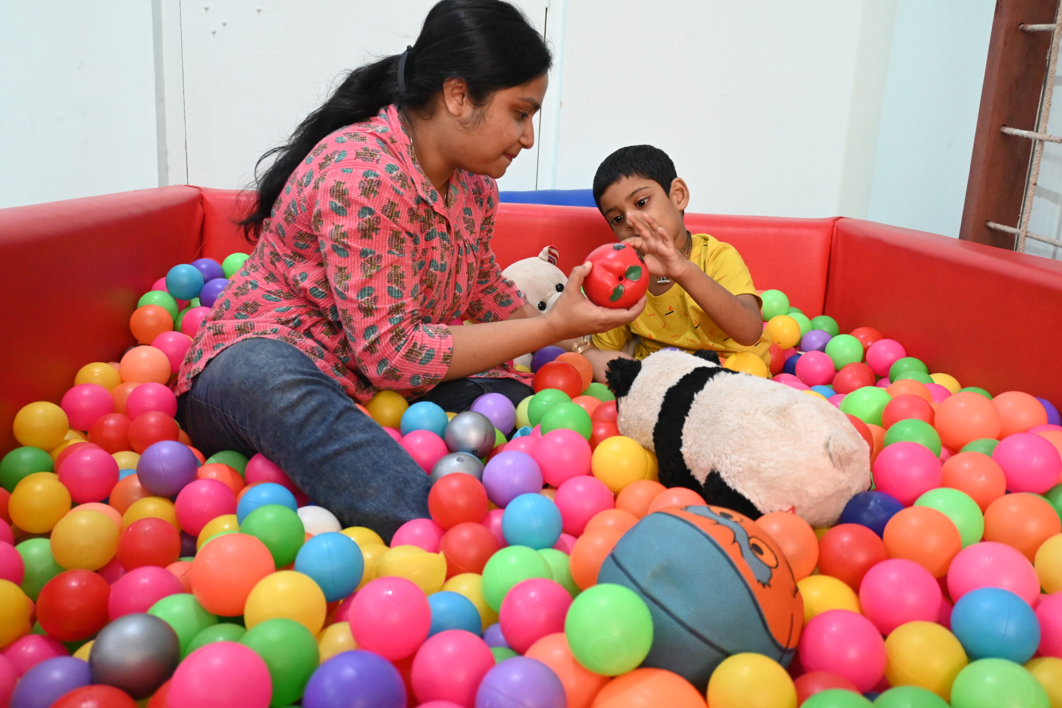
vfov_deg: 42.6
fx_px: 907
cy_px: 354
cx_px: 531
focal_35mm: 31
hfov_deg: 60.7
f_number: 3.8
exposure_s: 1/30
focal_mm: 20.5
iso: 2200
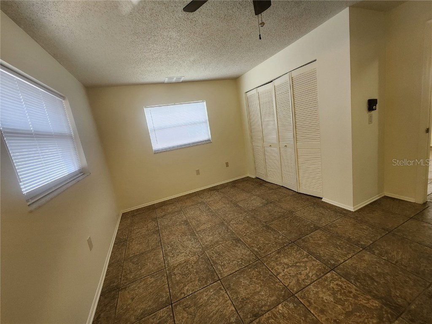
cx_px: 216
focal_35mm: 13
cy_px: 162
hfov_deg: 106.2
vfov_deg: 89.9
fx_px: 162
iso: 320
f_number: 2.2
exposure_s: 1/60
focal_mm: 2.2
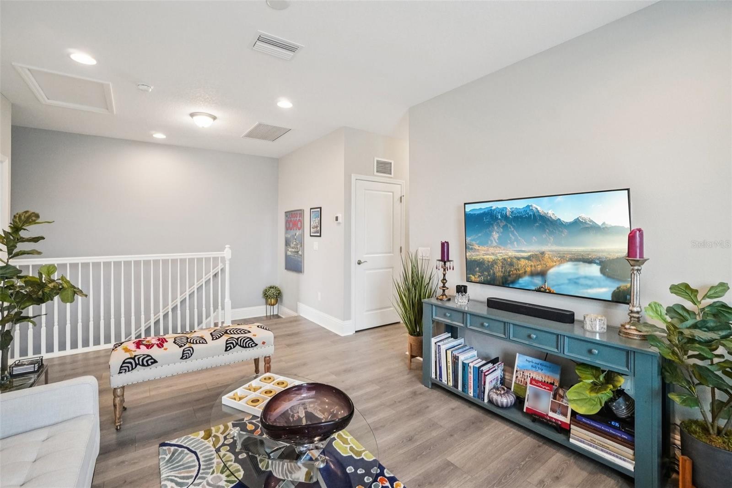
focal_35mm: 15
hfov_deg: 100.4
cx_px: 366
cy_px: 244
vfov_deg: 77.3
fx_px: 305
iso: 1600
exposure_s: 1/30
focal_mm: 10
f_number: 8
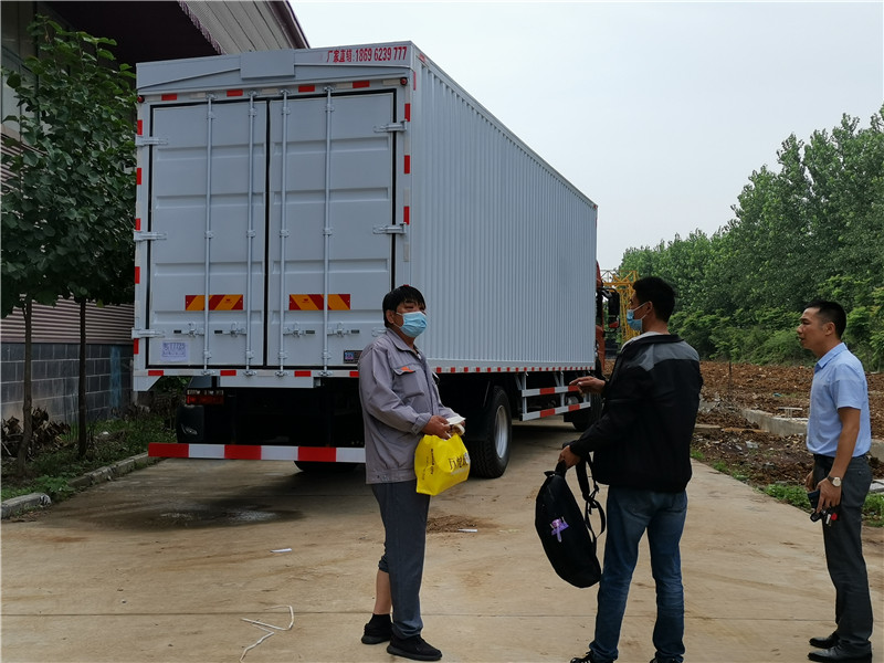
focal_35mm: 42
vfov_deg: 34.3
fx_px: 1073
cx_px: 442
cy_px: 332
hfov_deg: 44.8
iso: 50
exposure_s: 1/1957
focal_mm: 4.75
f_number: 1.8
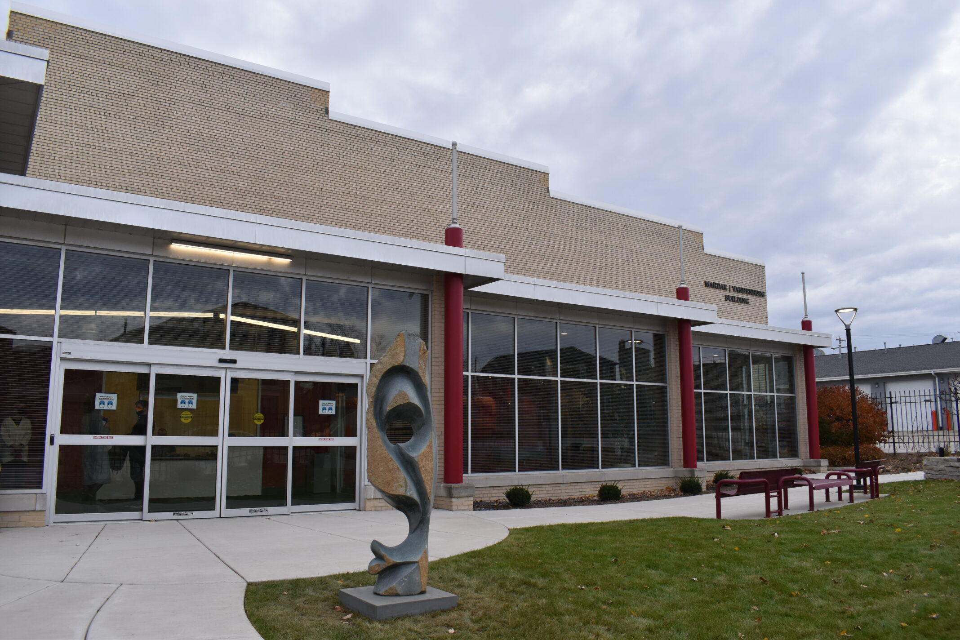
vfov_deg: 47.9
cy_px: 320
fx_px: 720
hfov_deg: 67.4
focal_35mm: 27
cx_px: 480
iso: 400
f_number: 8
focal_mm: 18
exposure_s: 1/250
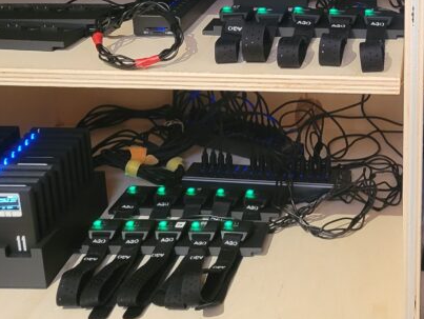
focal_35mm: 66
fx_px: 809
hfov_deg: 28.0
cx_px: 401
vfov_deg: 21.8
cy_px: 36
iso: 640
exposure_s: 1/40
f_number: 1.8
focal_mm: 5.4
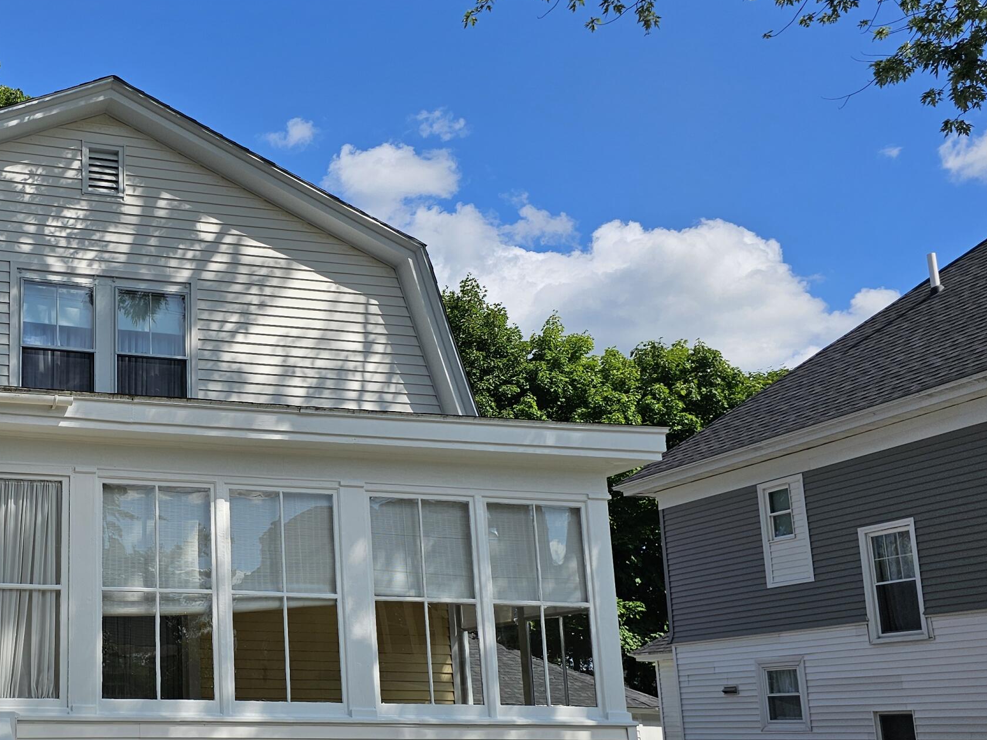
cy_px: 501
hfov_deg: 42.6
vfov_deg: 34.8
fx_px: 1169
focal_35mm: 41
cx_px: 130
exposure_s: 1/1013
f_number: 1.7
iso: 10
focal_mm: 6.3
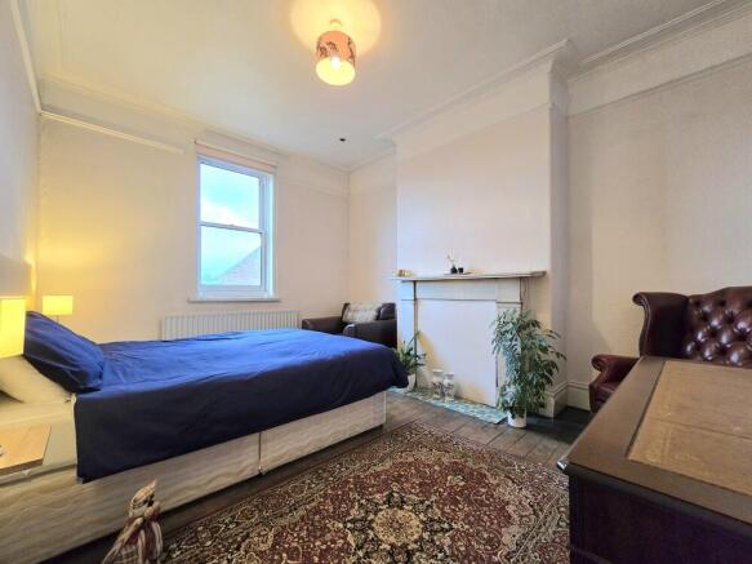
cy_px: 282
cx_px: 376
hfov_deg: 106.2
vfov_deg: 89.9
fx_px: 282
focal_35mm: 13
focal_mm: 2.2
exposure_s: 1/50.3
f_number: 2.2
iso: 250
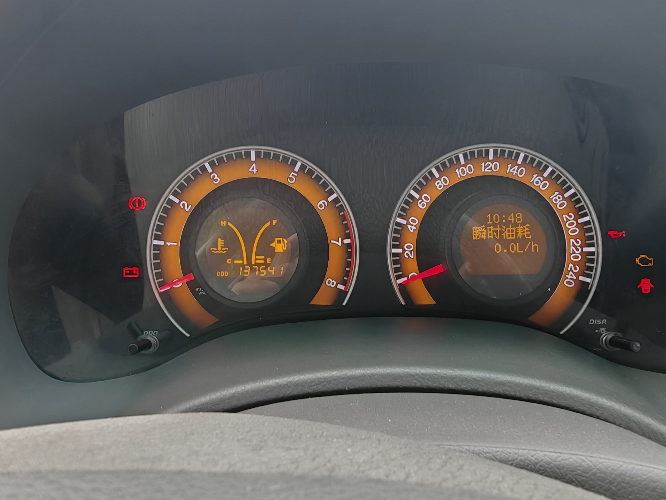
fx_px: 500
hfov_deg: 67.3
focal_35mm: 26
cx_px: 333
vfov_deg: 53.1
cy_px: 250
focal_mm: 1.82
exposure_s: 1/50
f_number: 2
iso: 200
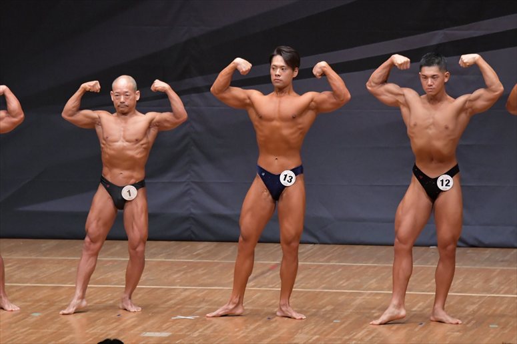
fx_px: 3660
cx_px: 258
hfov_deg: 8.1
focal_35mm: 255
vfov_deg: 5.4
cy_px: 172
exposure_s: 1/400
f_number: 5.6
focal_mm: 170
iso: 6400
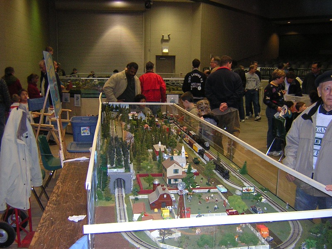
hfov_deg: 51.4
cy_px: 124
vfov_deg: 39.7
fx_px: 345
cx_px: 166
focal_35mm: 36
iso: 400
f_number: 2.6
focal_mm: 4.7
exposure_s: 1/60.1
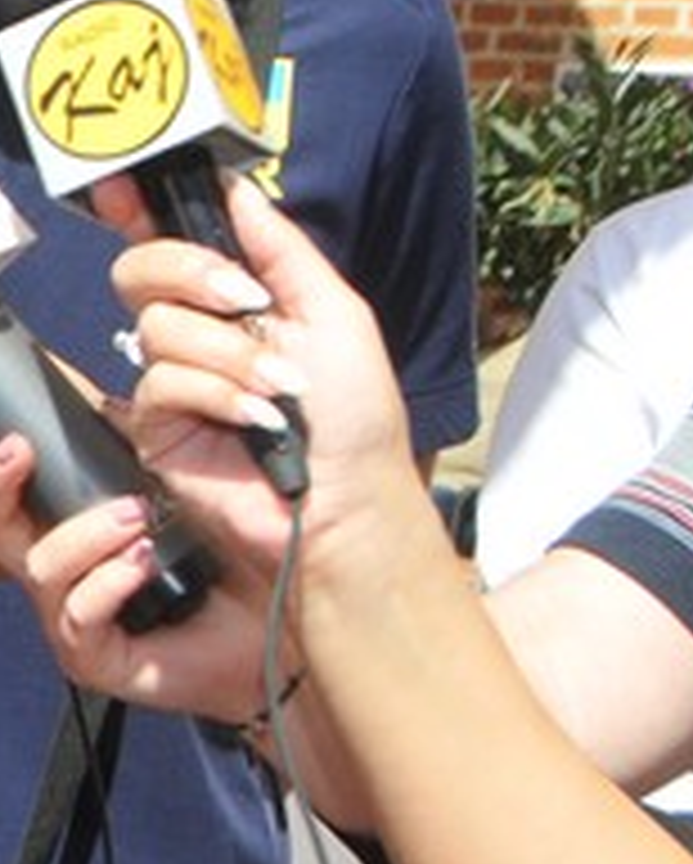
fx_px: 3840
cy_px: 468
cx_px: -1418
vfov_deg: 12.8
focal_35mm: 150
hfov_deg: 8.5
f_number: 5.6
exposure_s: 1/125
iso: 200
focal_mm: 20
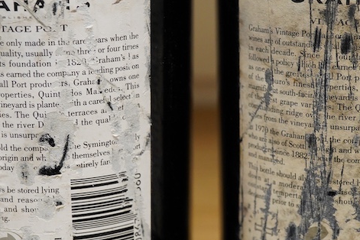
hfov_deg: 23.6
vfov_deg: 15.9
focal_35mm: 86
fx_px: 860
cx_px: 206
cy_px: 114
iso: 1250
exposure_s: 1/125
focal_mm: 30
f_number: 8
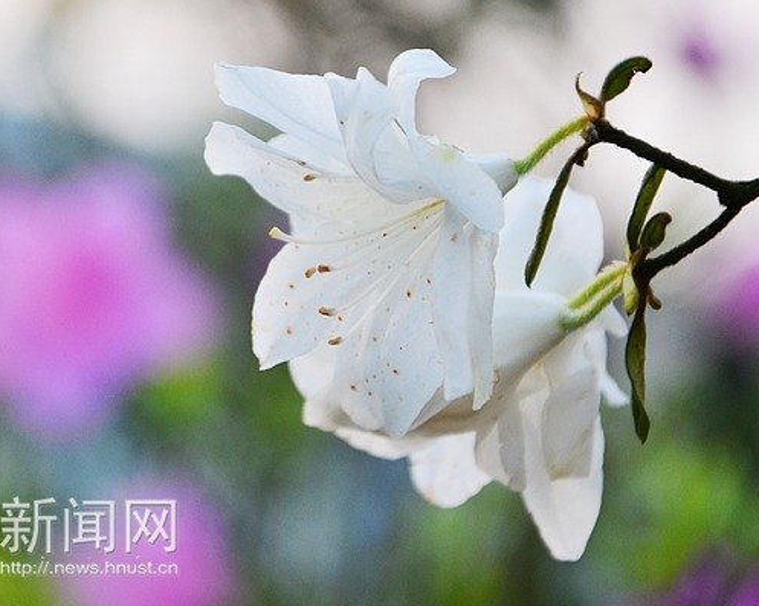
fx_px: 4009
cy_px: 304
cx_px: 319
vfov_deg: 8.6
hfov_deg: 10.8
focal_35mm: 179
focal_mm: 105
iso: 800
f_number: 5.6
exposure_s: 1/125
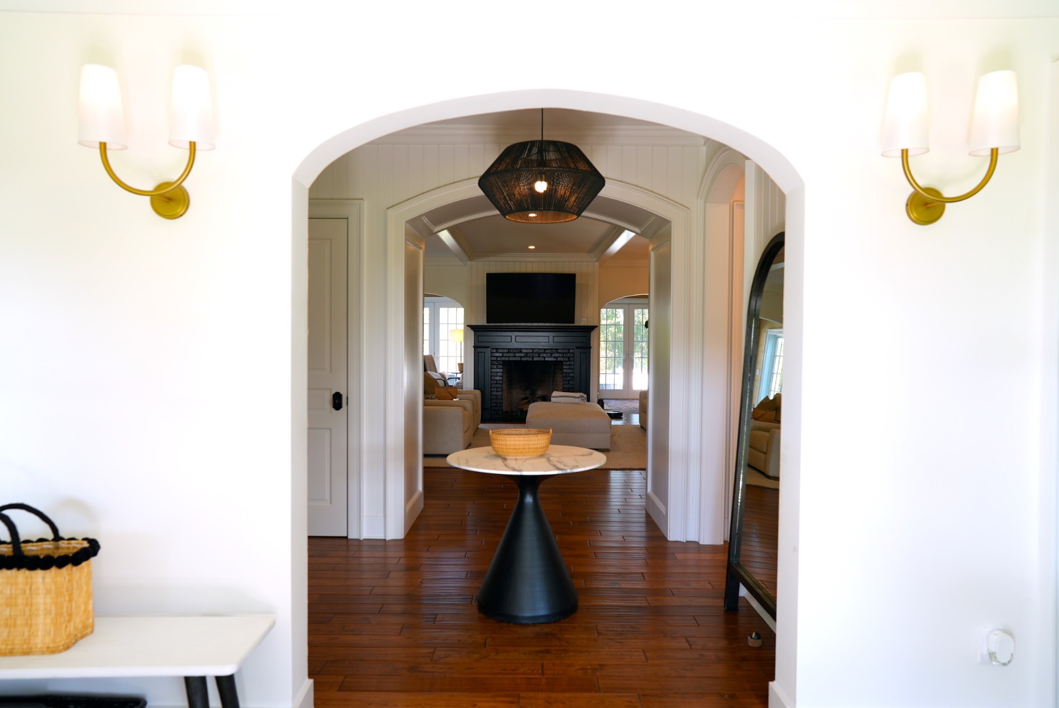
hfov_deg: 73.7
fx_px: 706
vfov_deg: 53.2
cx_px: 530
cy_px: 354
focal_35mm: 24
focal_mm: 24
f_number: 4
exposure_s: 1/50
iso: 250
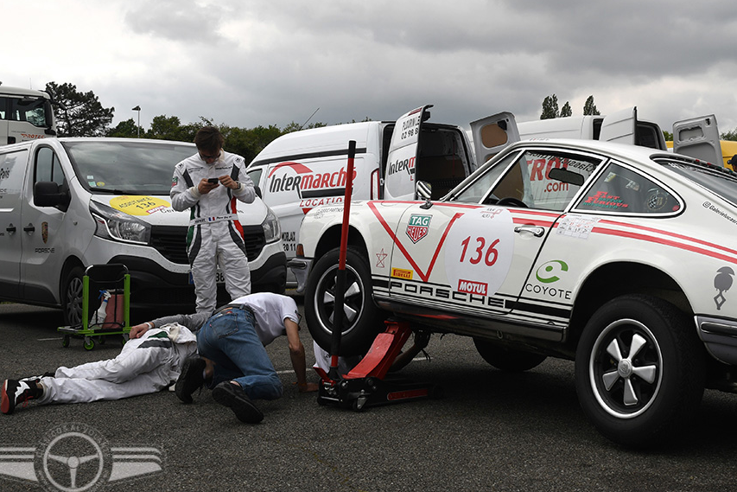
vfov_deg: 24.9
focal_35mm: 54
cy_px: 142
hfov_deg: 36.4
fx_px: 1106
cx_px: 502
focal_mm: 24
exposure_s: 1/400
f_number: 10
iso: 100
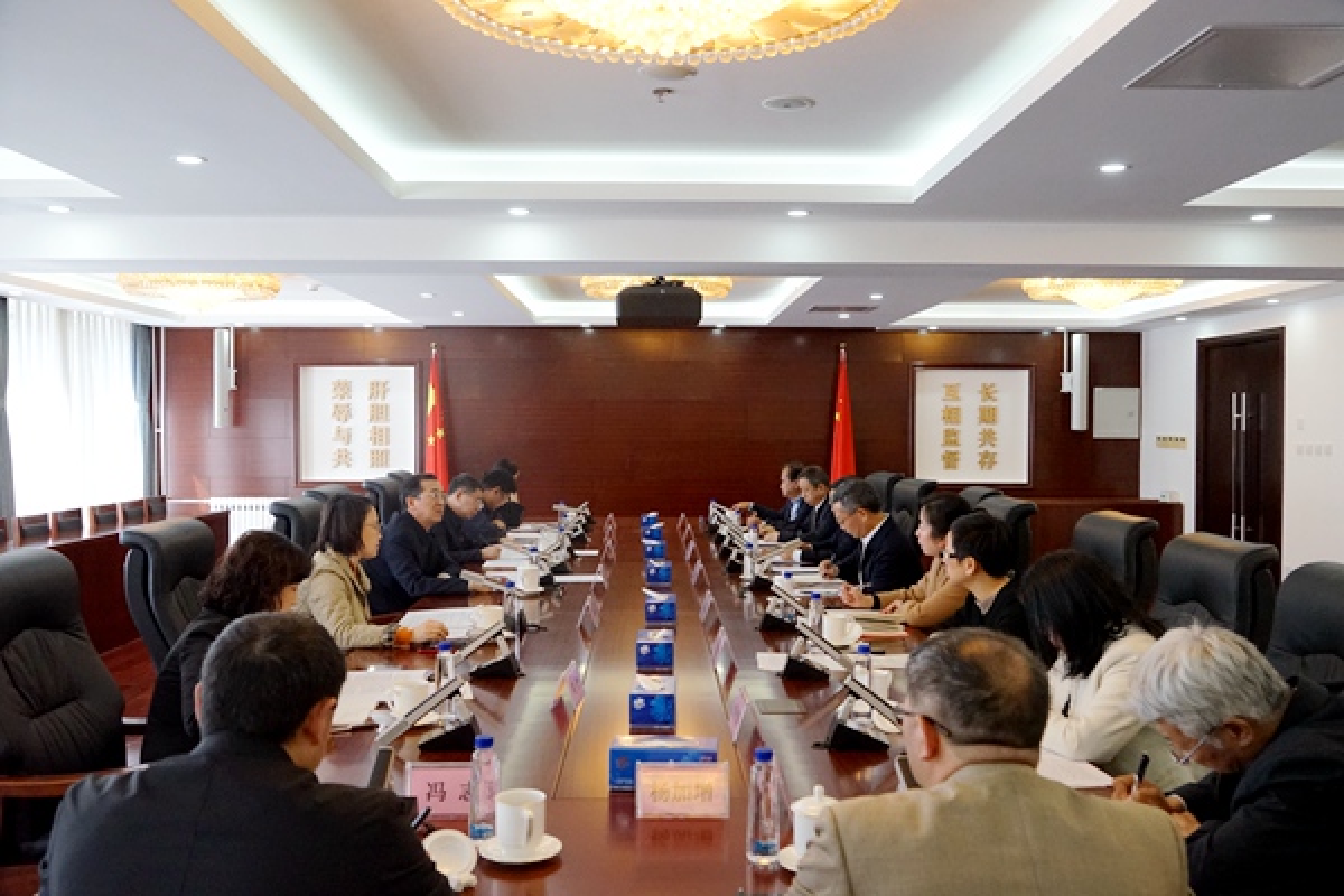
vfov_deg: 42.3
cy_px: 448
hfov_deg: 60.3
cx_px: 672
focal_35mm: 31
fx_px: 1157
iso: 4000
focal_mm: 31
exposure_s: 1/250
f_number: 5.6
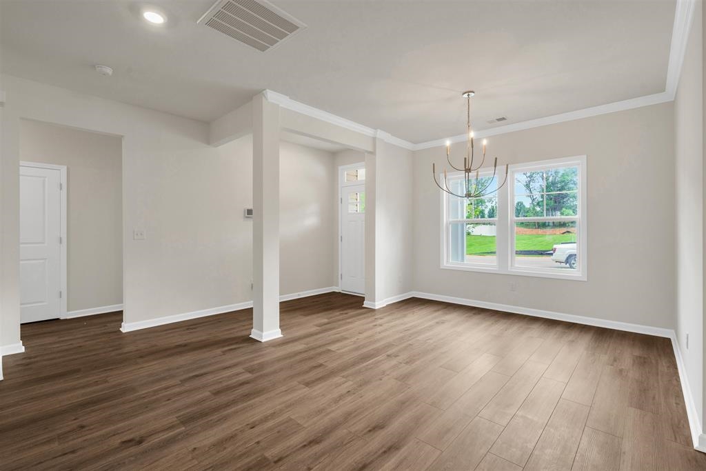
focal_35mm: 16
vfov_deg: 73.8
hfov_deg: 96.7
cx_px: 353
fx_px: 314
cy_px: 236
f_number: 9
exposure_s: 1/25
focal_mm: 16
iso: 320
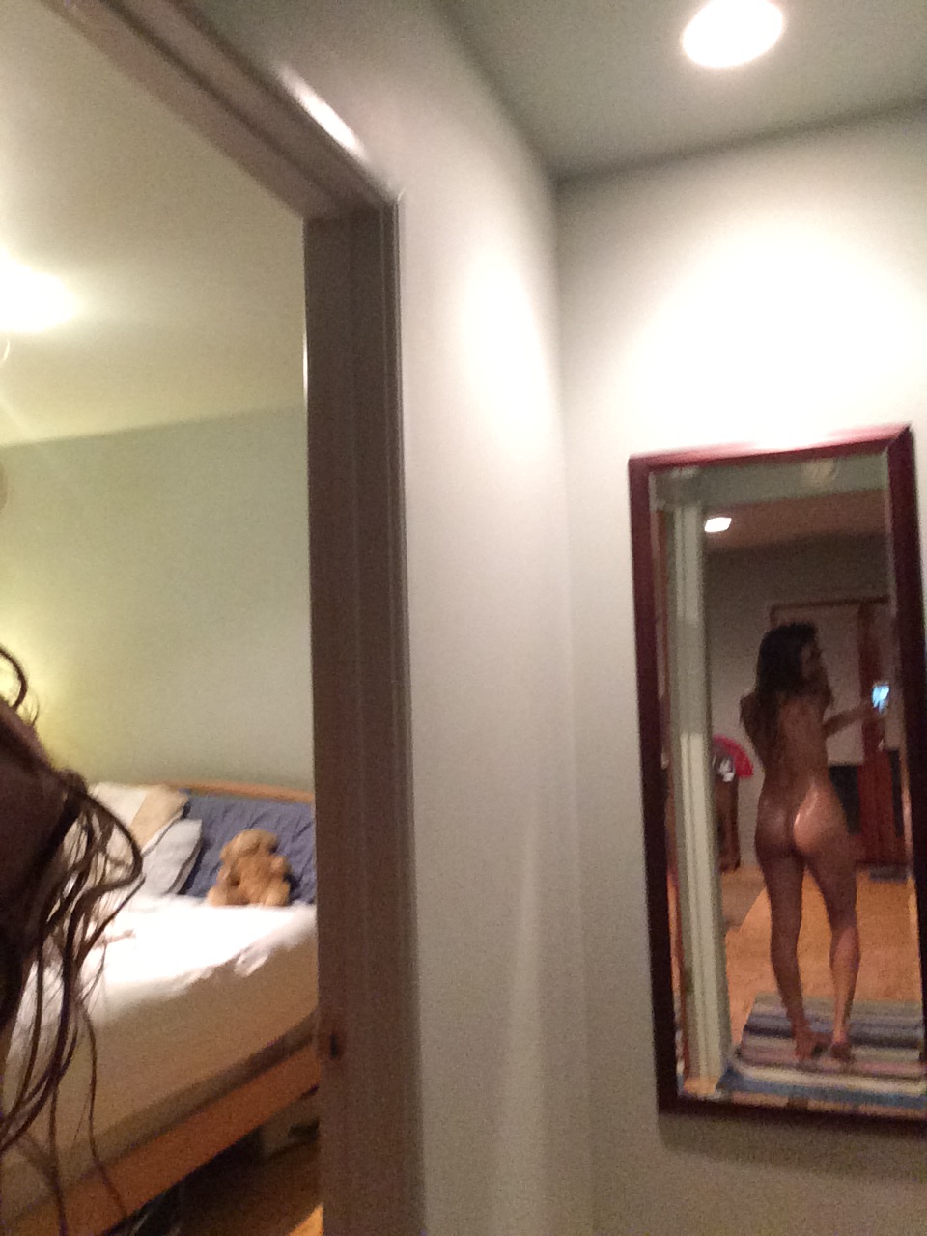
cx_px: 464
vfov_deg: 58.4
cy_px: 618
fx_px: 1107
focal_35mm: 31
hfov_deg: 45.4
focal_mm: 2.15
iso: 400
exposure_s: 1/30
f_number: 2.4
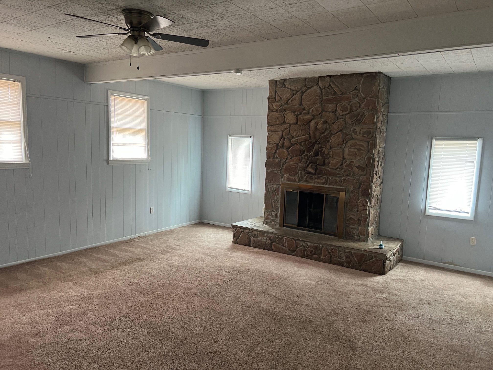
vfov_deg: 53.1
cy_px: 185
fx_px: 370
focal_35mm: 26
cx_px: 246
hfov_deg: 67.3
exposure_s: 1/60
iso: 320
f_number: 1.5
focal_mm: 5.7
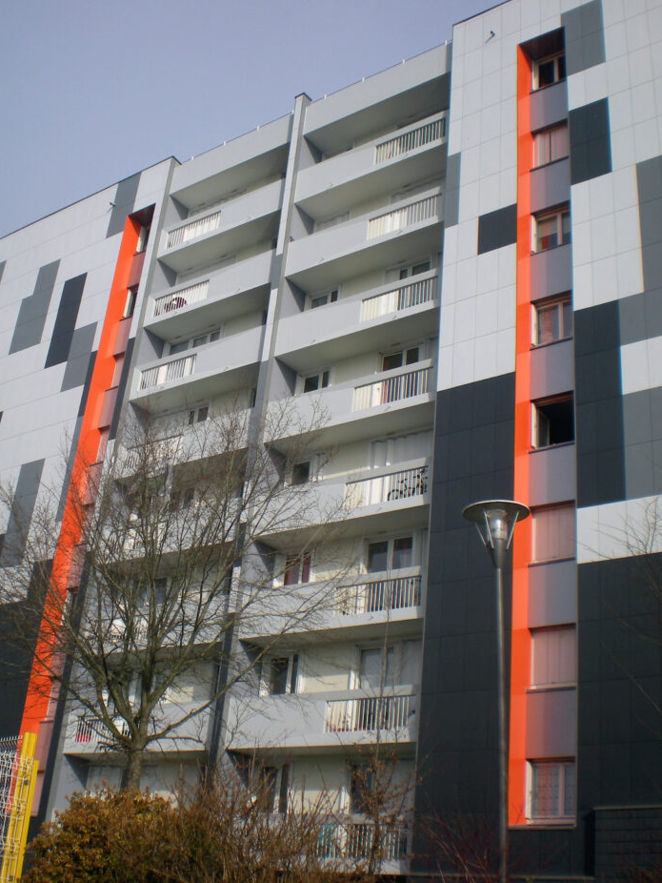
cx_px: 309
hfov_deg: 34.4
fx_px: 1070
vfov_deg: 44.7
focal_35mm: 42
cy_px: 404
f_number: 4.6
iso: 64
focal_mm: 6.3
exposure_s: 1/648
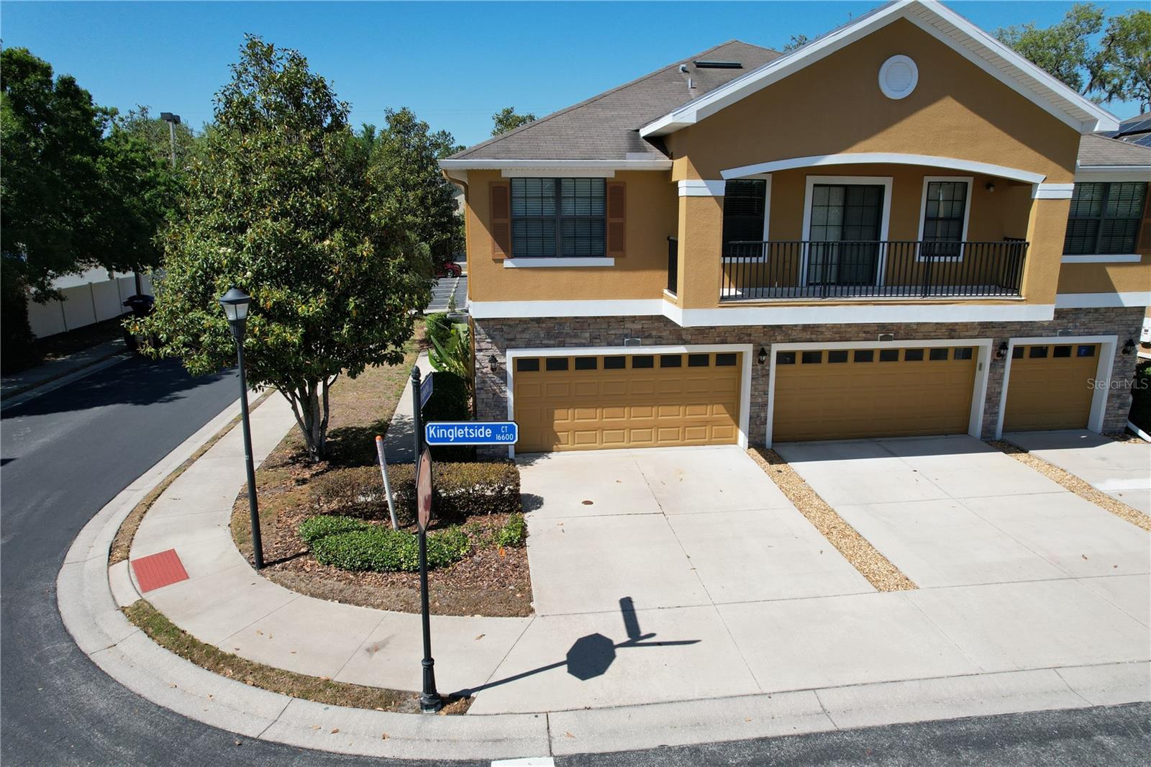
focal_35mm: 22
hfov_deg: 78.6
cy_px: 384
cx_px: 576
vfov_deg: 57.2
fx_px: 703
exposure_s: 1/2500
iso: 120
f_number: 2.8
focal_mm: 8.38
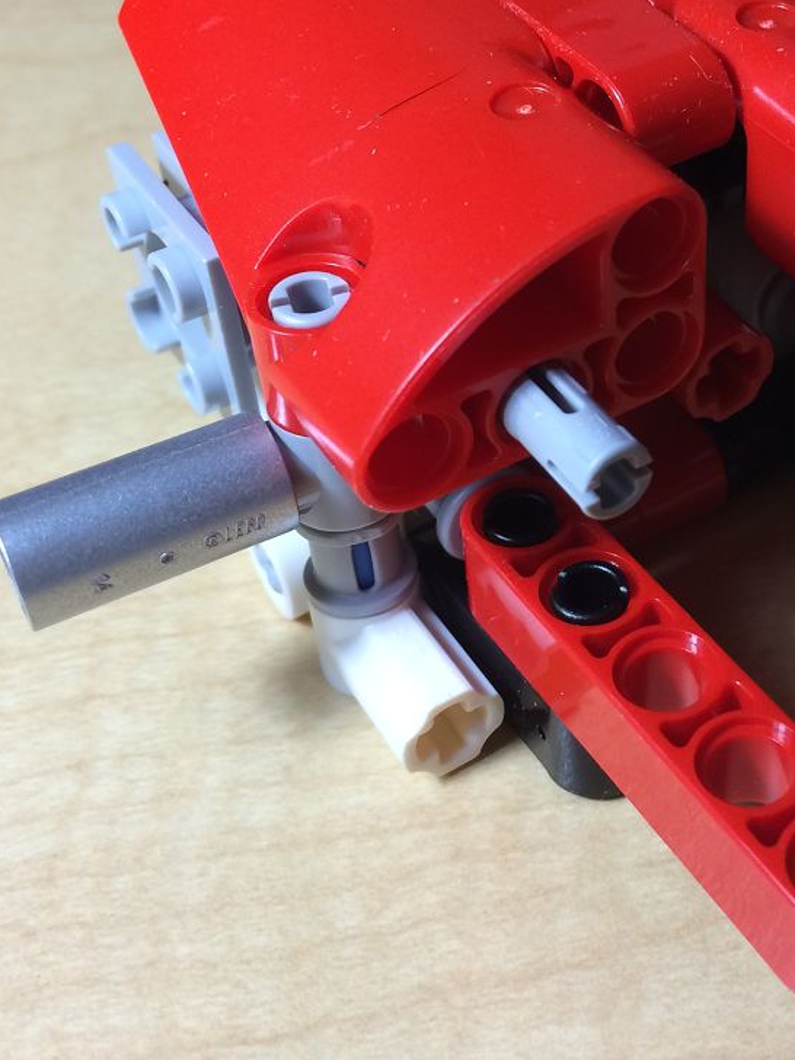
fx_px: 1592
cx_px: 735
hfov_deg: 26.9
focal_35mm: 52
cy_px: 401
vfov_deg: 36.6
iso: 32
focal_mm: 4.15
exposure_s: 1/40
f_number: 2.2
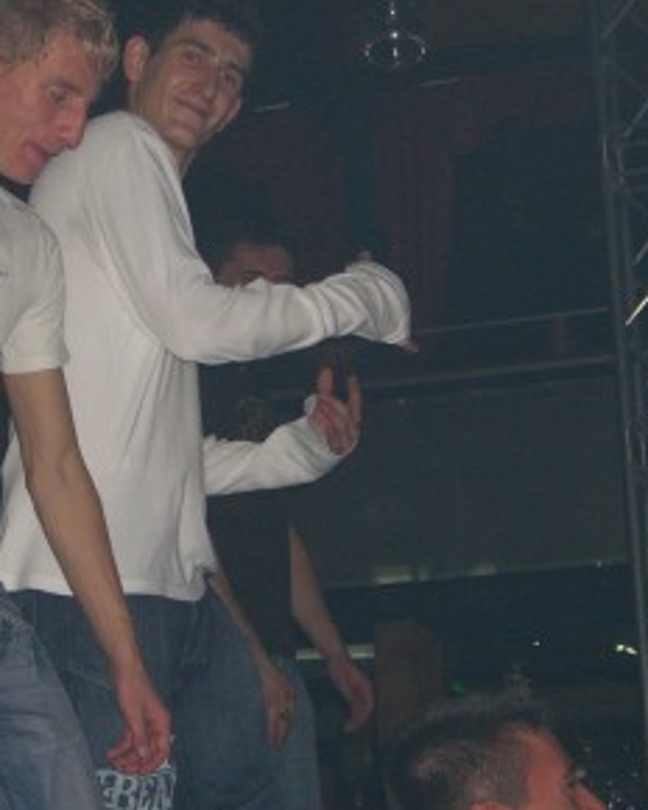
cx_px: 140
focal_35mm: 115
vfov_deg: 16.7
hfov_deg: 13.3
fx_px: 2757
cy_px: 358
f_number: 3.6
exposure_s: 1/60
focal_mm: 11.8
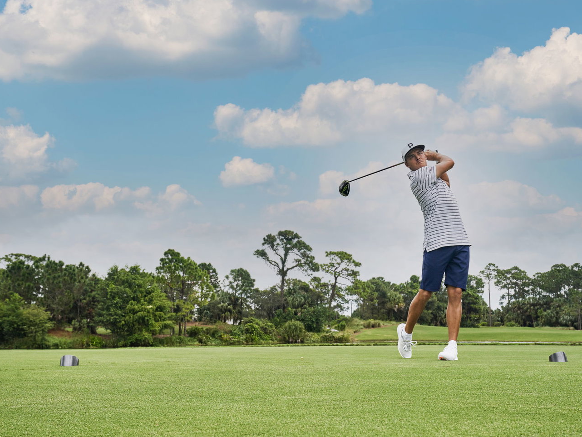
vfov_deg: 34.3
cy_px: 236
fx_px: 706
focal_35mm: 42
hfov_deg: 44.6
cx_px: 336
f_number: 8
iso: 400
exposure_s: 1/1000
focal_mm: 35
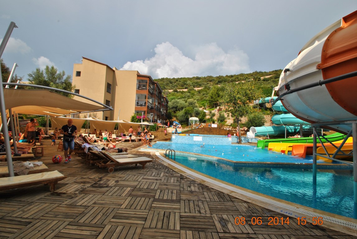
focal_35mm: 17
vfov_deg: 69.8
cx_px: 178
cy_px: 120
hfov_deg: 92.4
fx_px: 171
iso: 100
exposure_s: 1/200
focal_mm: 11.5
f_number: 11
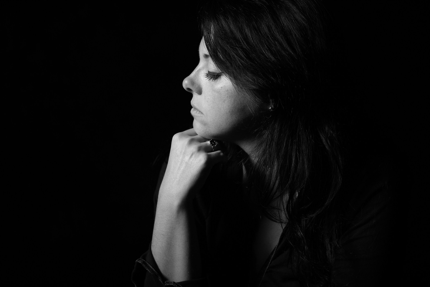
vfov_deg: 18.2
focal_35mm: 75
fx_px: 896
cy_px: 144
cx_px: 215
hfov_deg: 27.0
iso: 100
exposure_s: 1/100
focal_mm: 50
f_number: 2.8
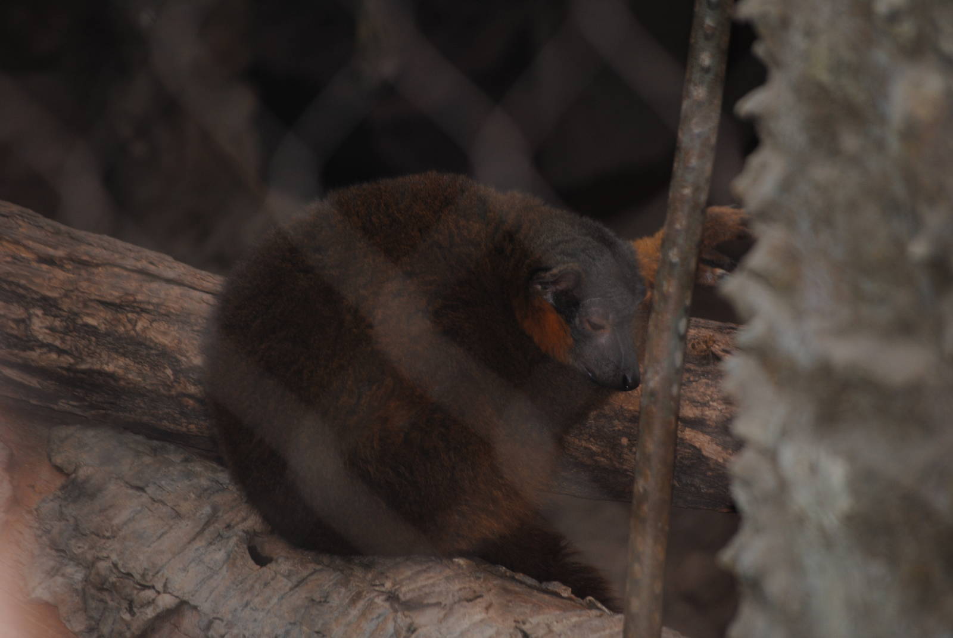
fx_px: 6957
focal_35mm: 262
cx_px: 476
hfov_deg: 7.8
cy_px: 319
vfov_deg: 5.2
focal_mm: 175
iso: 200
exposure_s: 1/60
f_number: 5.3
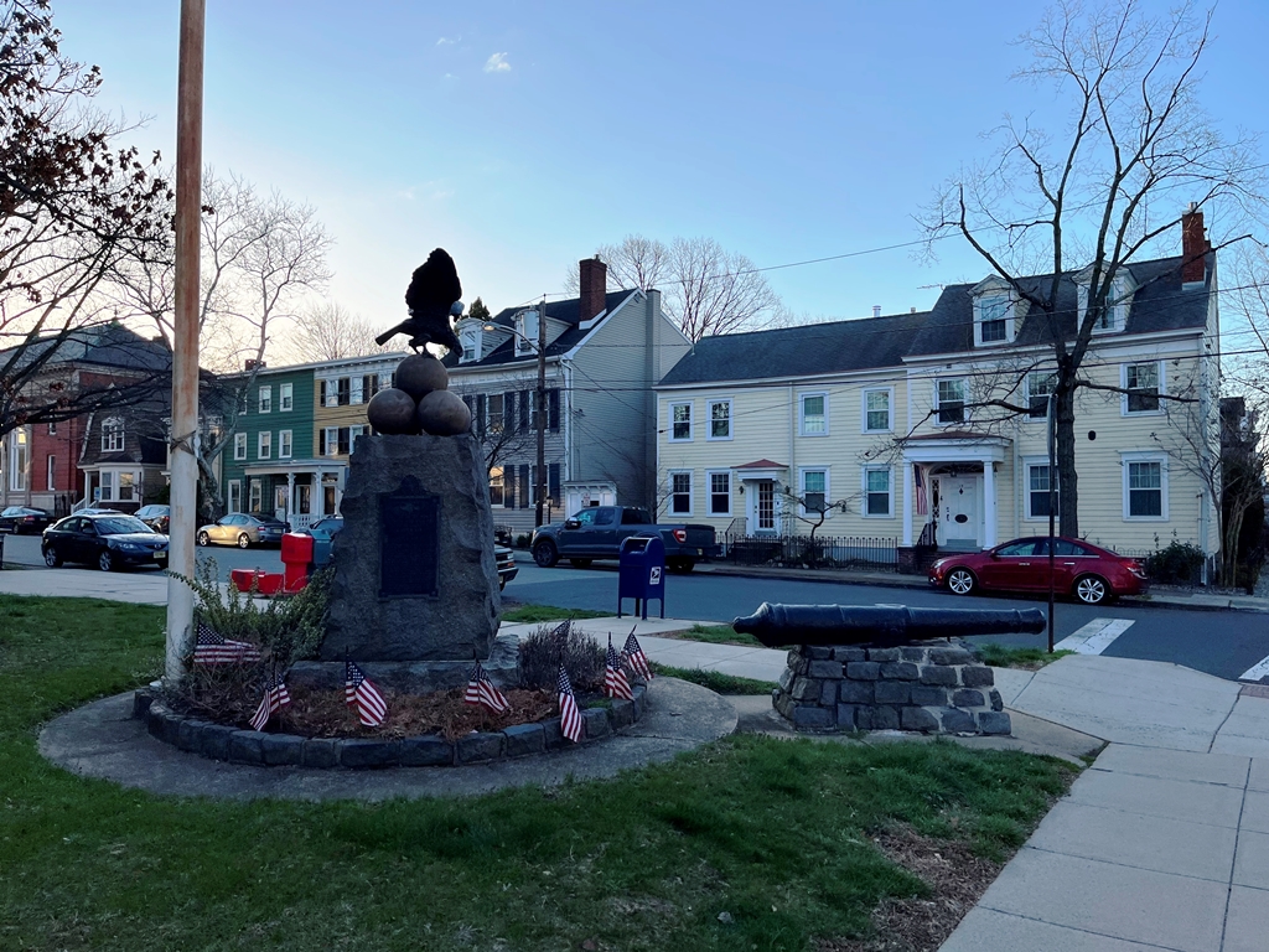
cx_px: 634
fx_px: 953
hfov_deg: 67.3
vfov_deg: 53.1
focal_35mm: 26
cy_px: 476
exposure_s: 1/1558
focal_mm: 5.1
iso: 50
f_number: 1.6
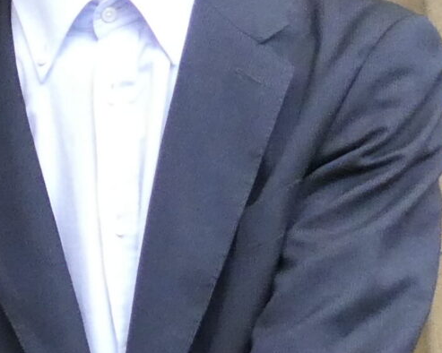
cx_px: -222
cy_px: 168
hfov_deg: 12.9
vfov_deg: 10.9
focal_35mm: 142
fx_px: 1857
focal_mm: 5
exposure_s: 1/80
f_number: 3.5
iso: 400
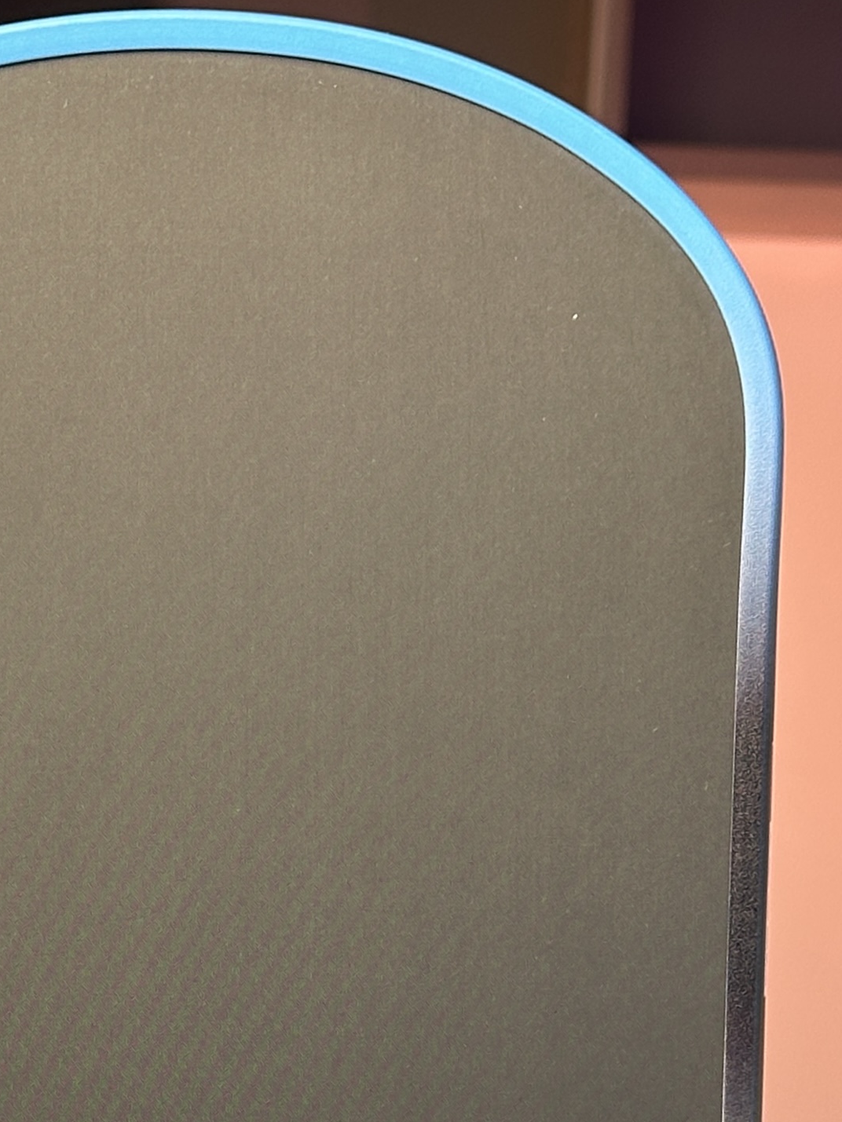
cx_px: 178
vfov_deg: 15.1
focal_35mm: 126
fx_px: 4086
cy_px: 1318
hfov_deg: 11.7
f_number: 1.78
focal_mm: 6.86
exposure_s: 1/50
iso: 64
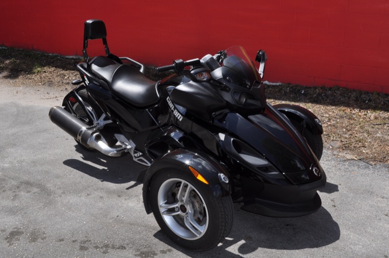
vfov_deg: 34.1
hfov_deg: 49.6
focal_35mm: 39
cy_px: 129
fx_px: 421
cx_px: 194
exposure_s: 1/200
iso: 200
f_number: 13
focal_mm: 26
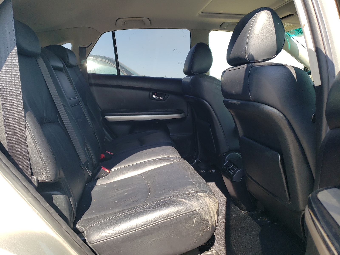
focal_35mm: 26
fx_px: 255
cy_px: 128
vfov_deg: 53.1
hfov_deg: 67.3
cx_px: 170
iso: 50
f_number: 1.5
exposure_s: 1/526
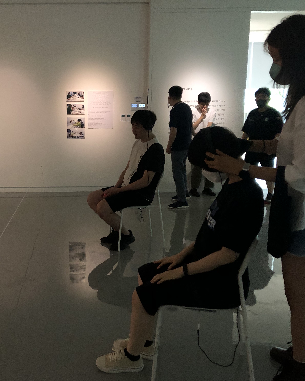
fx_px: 417
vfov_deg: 49.1
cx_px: 82
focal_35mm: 37
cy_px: 191
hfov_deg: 39.2
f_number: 1.8
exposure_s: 1/15
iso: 100
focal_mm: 3.99
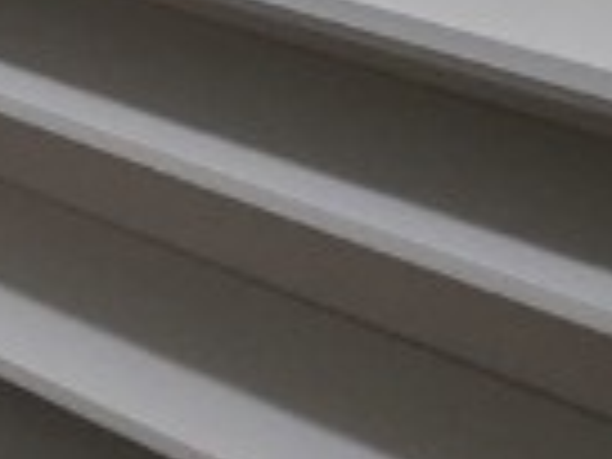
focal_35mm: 98
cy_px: -567
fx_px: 1733
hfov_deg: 12.7
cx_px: -1040
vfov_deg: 12.5
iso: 160
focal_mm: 2.2
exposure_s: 1/60
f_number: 2.2
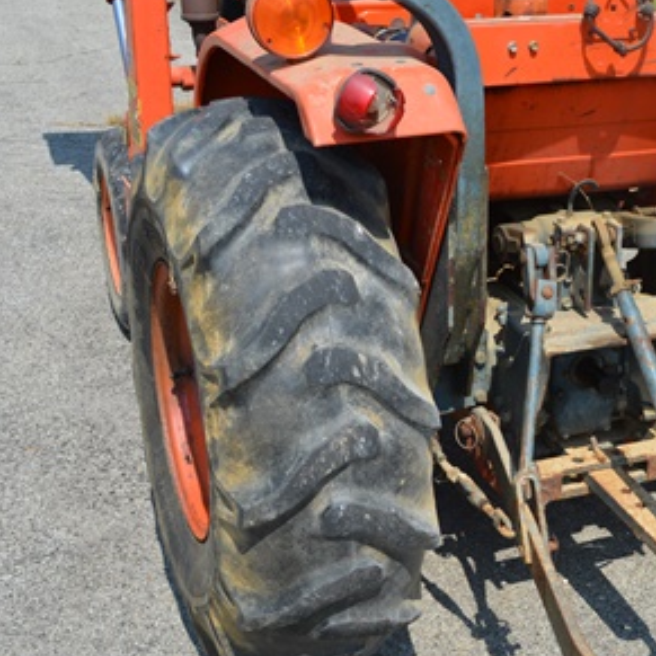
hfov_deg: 26.6
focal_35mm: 63
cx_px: 557
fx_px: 1351
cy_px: 347
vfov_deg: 27.3
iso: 140
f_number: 8
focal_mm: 24
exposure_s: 1/250
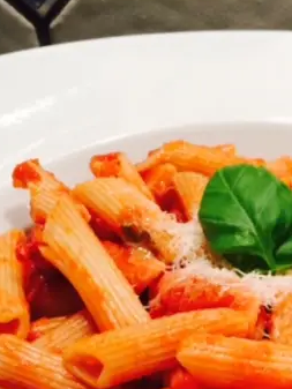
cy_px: 347
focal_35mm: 62
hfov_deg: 23.2
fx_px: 697
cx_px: 246
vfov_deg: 29.9
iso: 80
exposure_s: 1/33
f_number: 2.2
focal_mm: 4.15
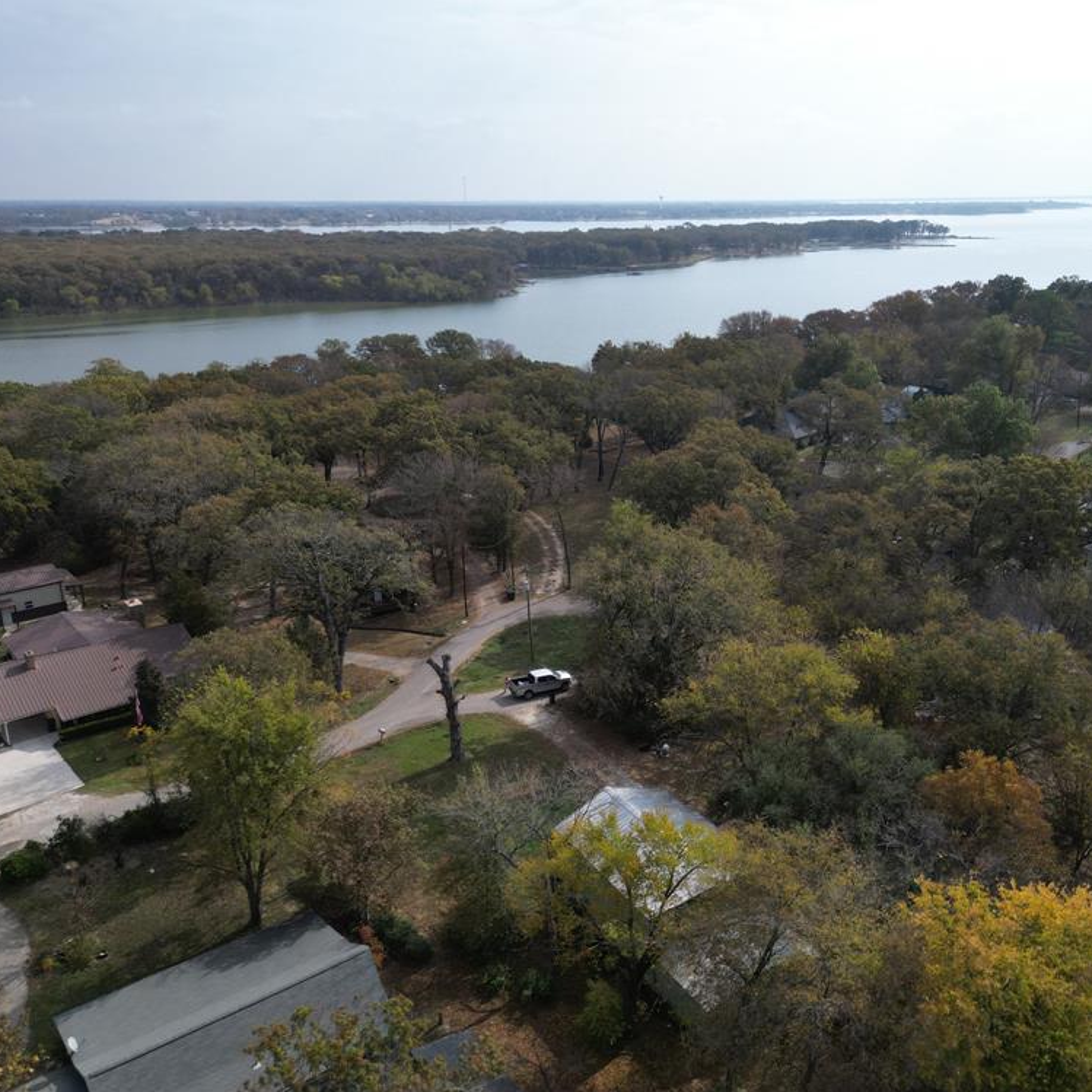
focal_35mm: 29
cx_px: 598
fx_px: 1035
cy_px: 535
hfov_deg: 55.5
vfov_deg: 55.6
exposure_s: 1/3200
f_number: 1.7
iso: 110
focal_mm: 6.72
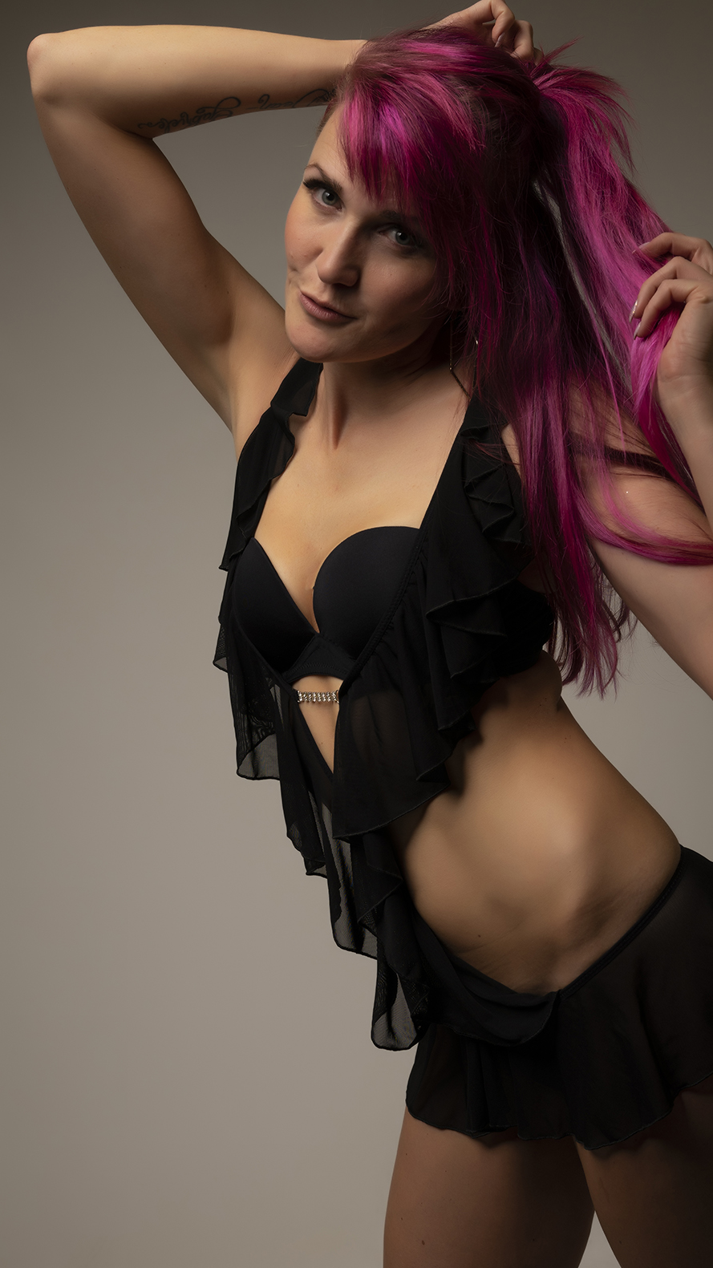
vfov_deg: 39.2
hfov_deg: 22.6
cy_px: 630
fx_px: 1782
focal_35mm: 53
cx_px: 427
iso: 125
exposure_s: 1/200
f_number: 8
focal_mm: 50
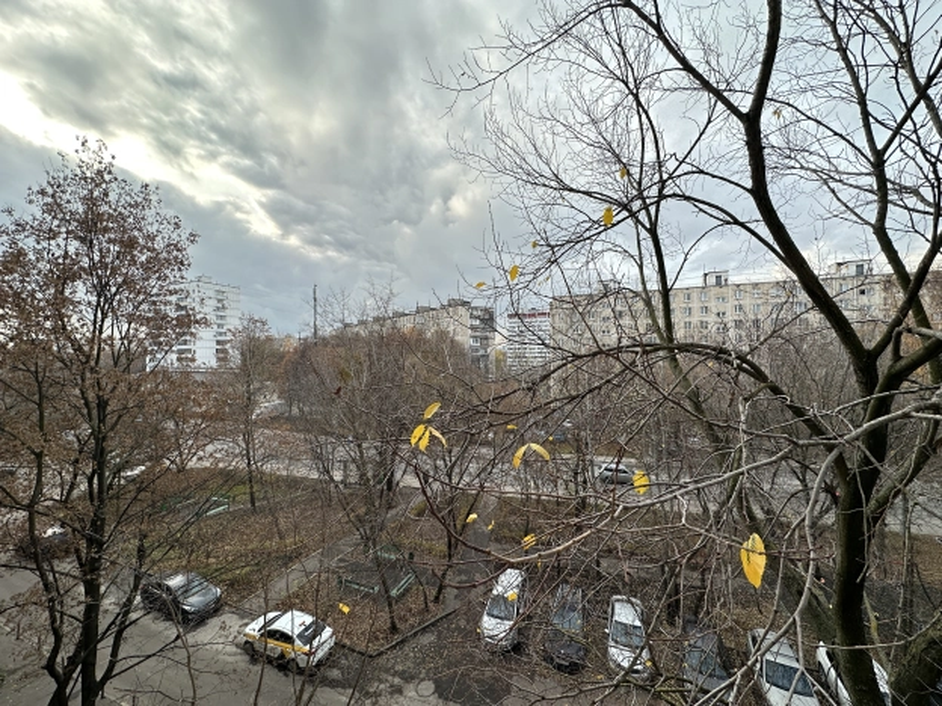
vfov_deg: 85.7
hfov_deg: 102.1
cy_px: 353
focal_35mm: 14
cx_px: 471
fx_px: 381
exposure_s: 1/518
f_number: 2.2
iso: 40
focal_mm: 2.22
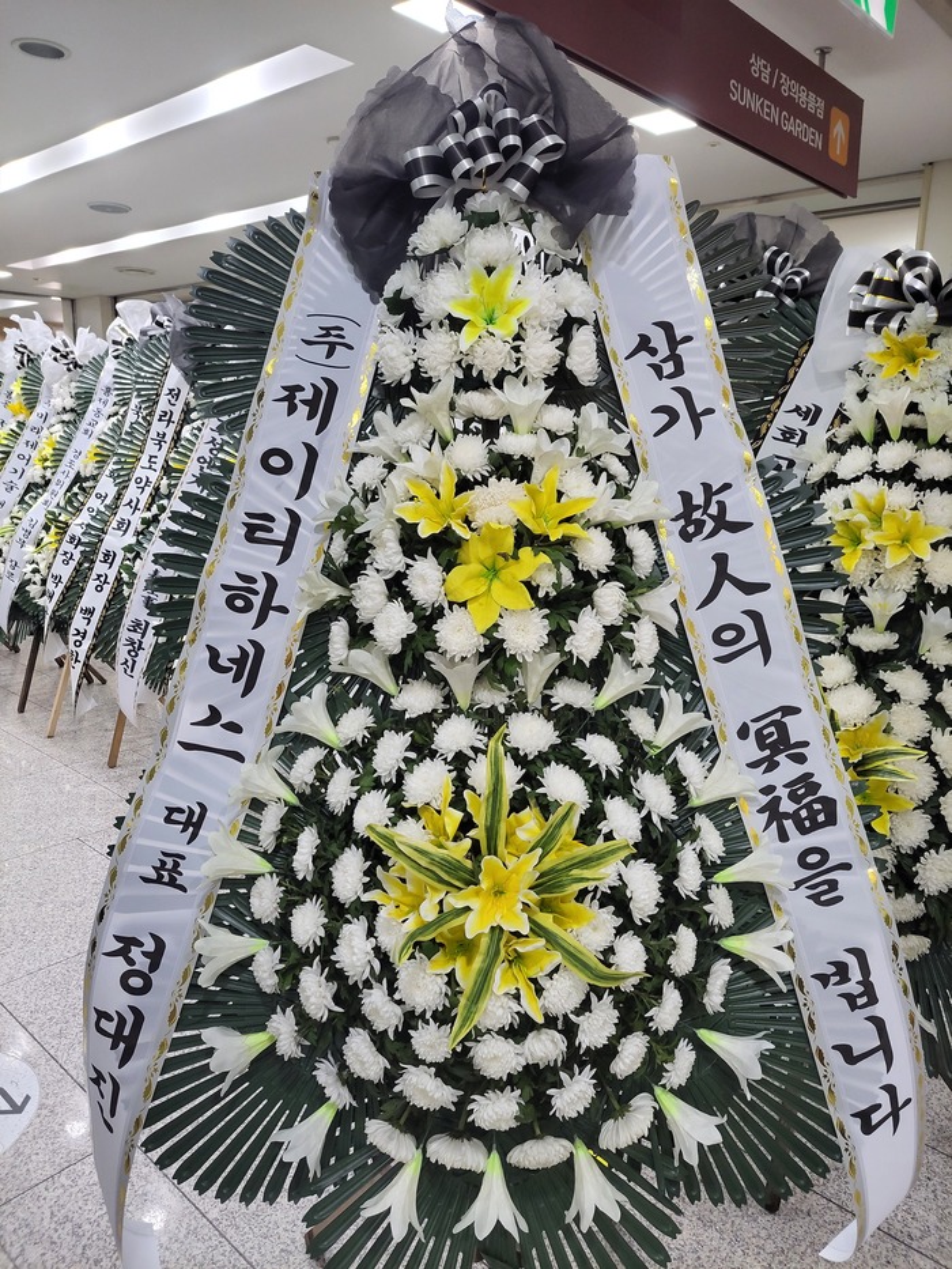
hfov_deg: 56.8
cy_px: 634
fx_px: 880
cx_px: 476
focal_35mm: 24
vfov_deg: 71.6
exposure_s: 1/60
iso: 200
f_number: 1.8
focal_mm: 5.23
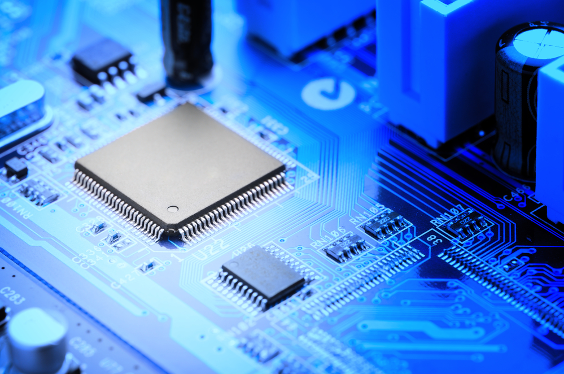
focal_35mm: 135
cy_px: 187
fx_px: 2111
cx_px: 282
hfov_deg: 15.2
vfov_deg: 10.1
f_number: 13
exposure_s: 1/125
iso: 100
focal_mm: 90
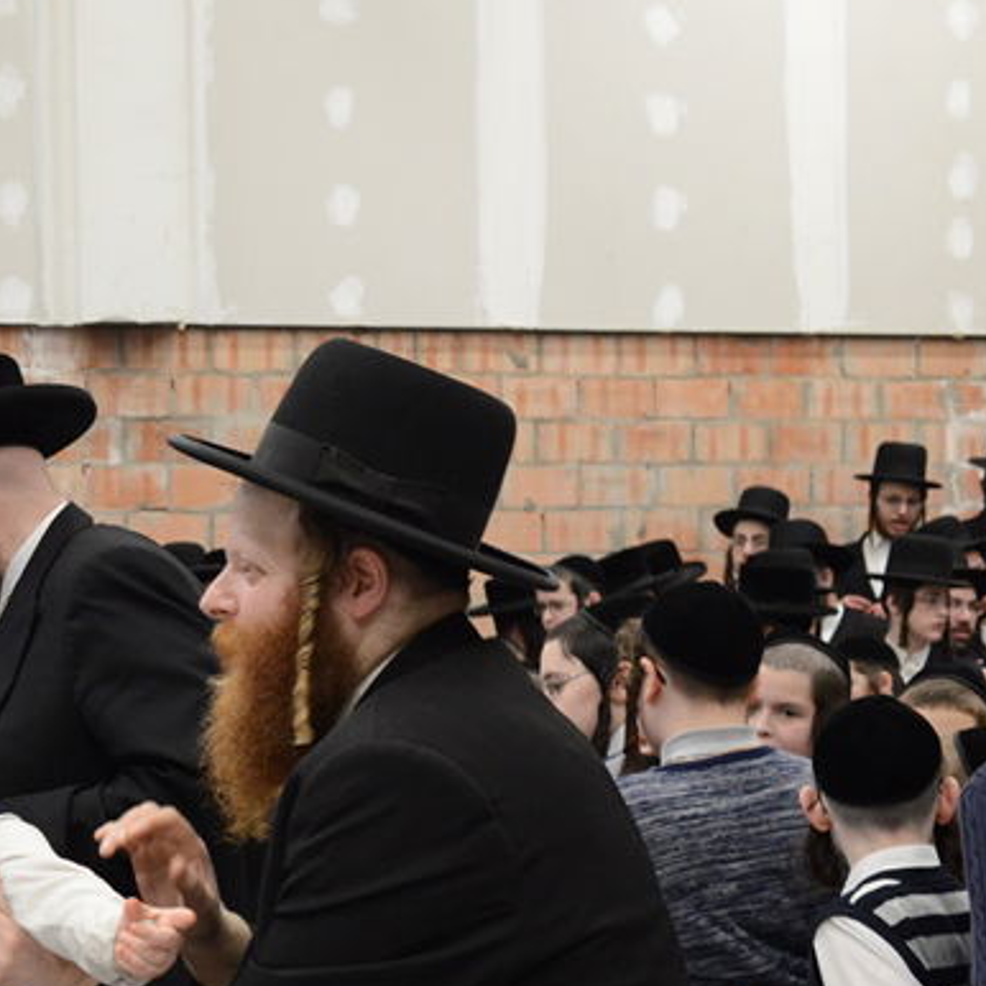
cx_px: -294
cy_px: 688
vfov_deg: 21.8
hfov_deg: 20.1
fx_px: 2546
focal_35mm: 79
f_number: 6.3
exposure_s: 1/160
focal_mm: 35
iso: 2500
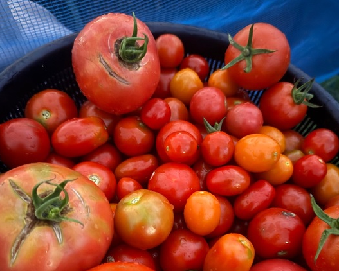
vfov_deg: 44.5
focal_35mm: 32
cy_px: 200
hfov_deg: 55.6
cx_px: 169
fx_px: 321
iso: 2000
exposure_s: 1/5
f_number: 1.78
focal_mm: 6.76
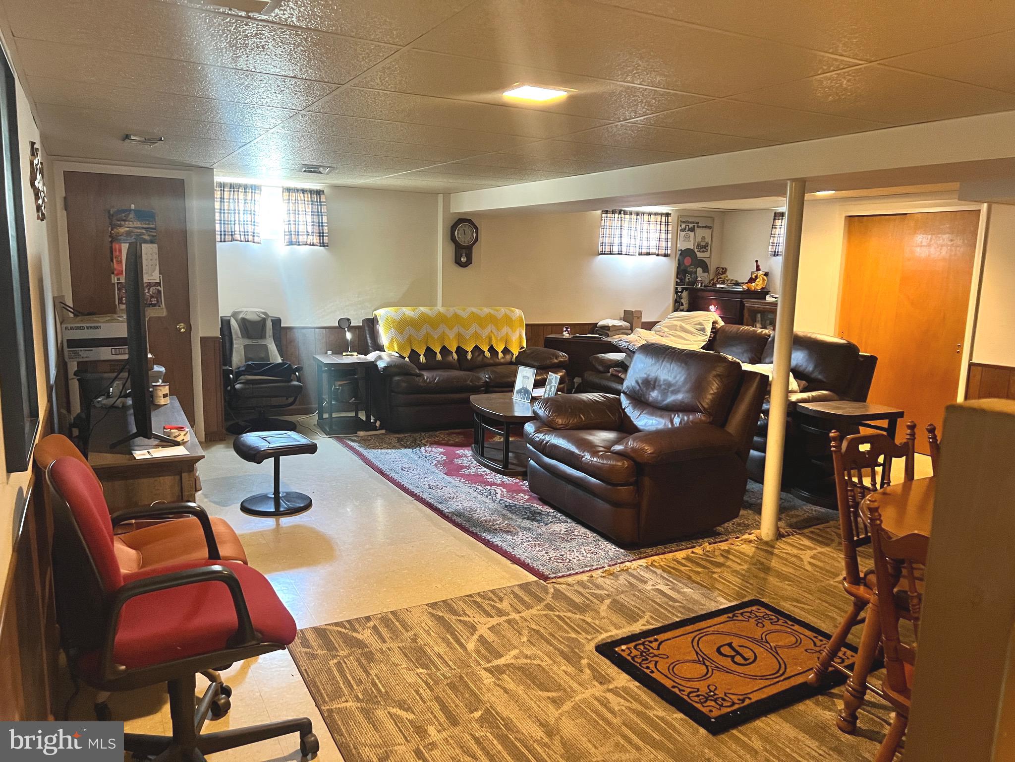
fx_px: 762
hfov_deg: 67.3
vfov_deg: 53.1
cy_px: 381
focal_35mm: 26
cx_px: 508
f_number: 1.5
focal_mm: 5.7
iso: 500
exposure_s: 1/30
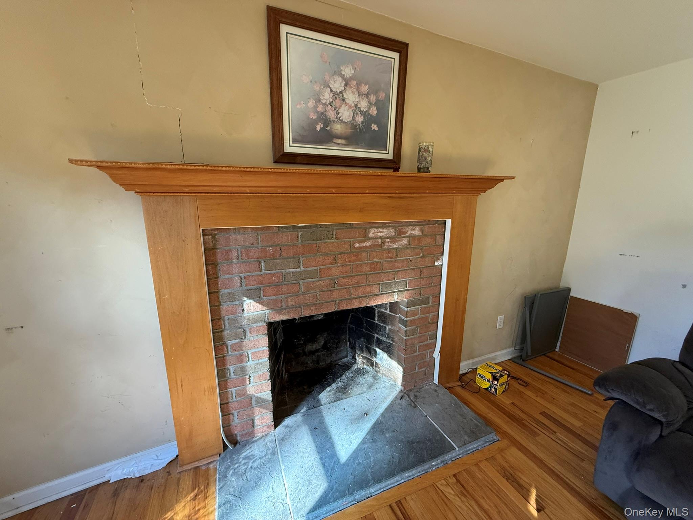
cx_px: 346
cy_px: 260
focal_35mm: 14
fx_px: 280
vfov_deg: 85.7
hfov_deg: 102.1
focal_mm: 2.22
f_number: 2.2
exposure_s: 1/99
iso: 250
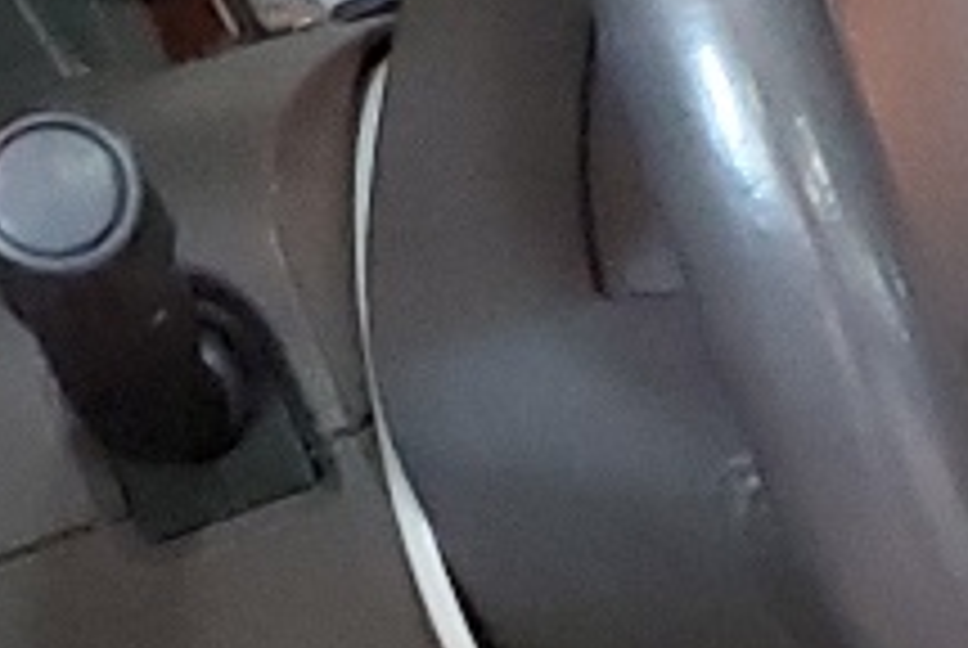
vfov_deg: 6.7
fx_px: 5412
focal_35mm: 201
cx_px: 1490
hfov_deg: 9.9
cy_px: 1143
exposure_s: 1/30
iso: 309
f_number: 1.5
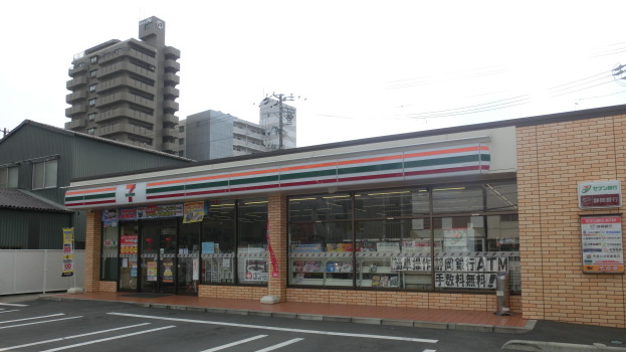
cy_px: 214
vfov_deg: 41.2
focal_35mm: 28
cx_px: 306
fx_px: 465
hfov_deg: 67.9
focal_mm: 4.43
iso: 80
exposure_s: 1/1000
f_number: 3.2
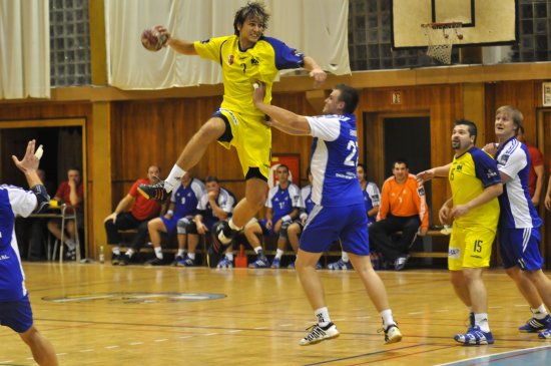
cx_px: 276
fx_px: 1880
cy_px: 183
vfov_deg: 11.1
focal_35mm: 123
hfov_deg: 16.7
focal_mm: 82
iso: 1600
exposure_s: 1/320
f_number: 2.8
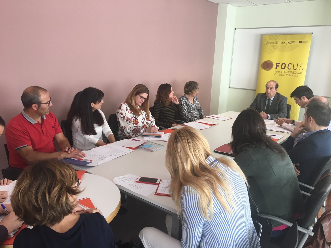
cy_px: 124
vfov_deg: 48.2
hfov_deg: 61.7
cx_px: 166
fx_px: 277
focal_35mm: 29
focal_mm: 4.15
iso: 32
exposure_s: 1/33
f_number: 2.2
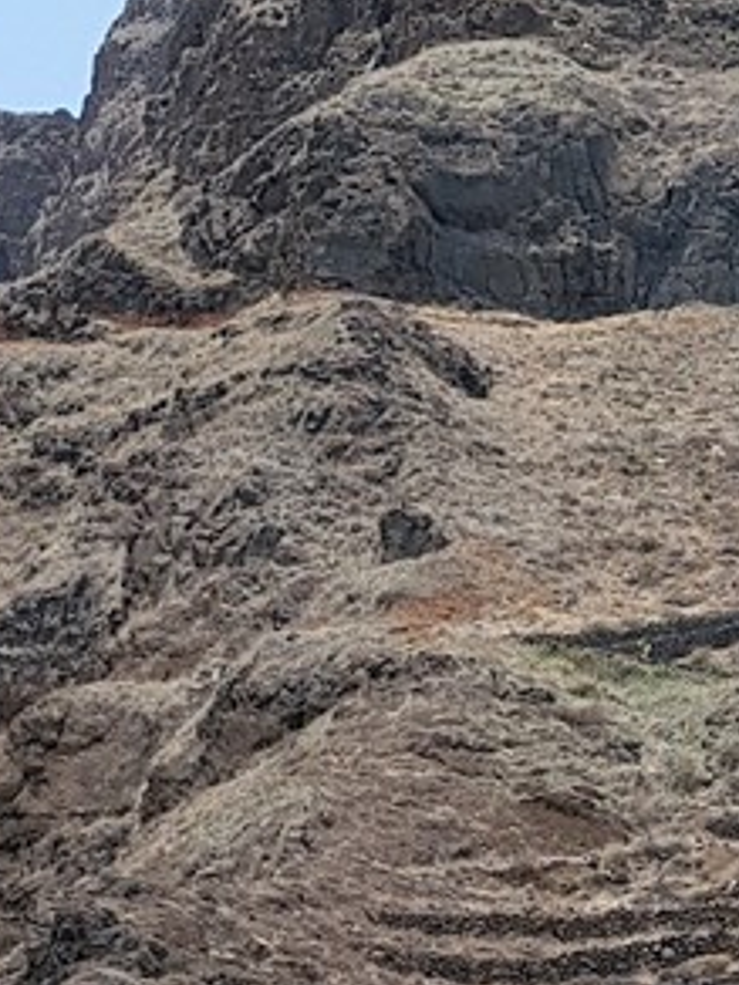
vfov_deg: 20.5
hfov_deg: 15.5
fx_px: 2704
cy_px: 737
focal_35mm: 95
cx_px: 543
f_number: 1.7
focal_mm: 4.2
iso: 50
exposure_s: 1/1908
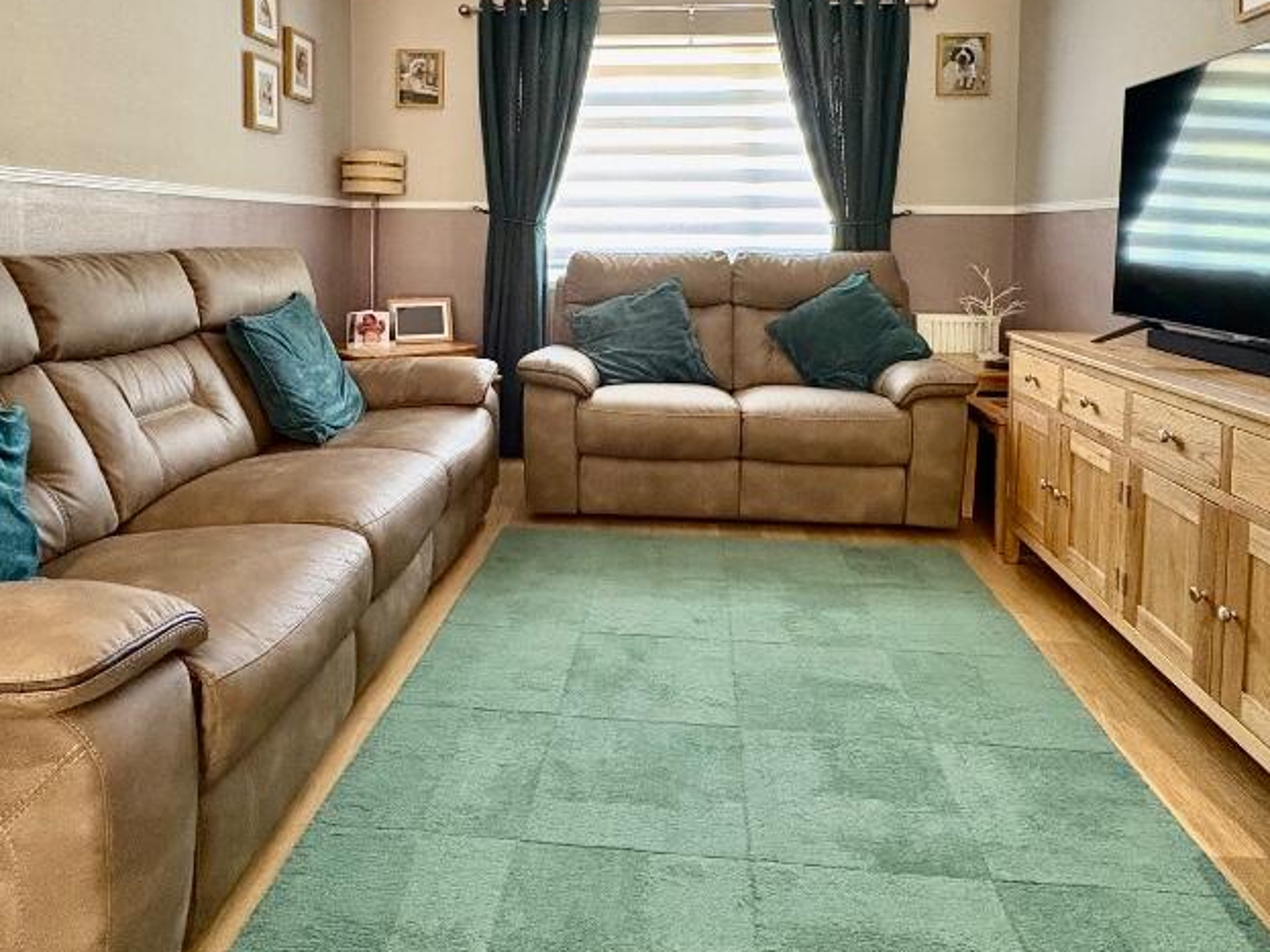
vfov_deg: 56.6
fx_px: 844
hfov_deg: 73.9
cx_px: 618
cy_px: 263
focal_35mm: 23
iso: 640
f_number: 2.2
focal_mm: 2.22
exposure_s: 1/50
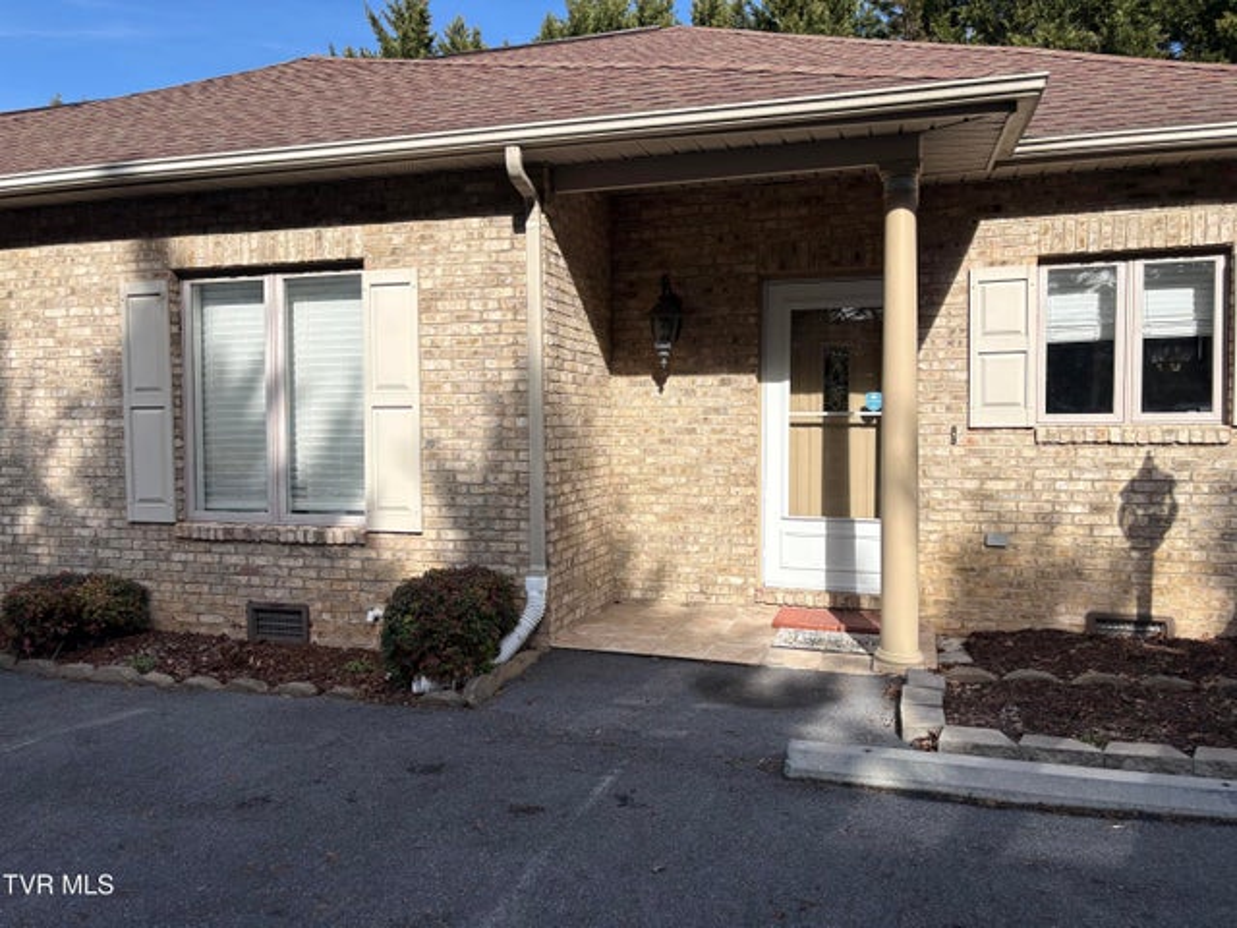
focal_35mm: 26
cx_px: 618
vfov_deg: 53.1
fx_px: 929
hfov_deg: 67.3
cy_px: 464
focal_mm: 5.96
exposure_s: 1/2747
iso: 50
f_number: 1.6
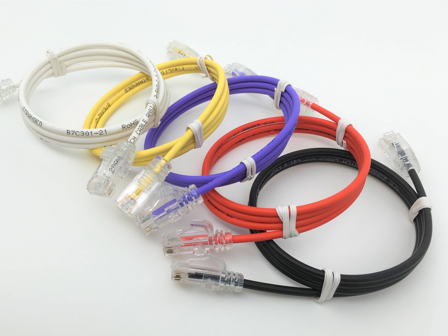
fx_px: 375
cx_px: 224
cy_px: 168
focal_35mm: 29
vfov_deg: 48.2
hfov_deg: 61.7
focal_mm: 4.15
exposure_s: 1/207
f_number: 2.2
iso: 25
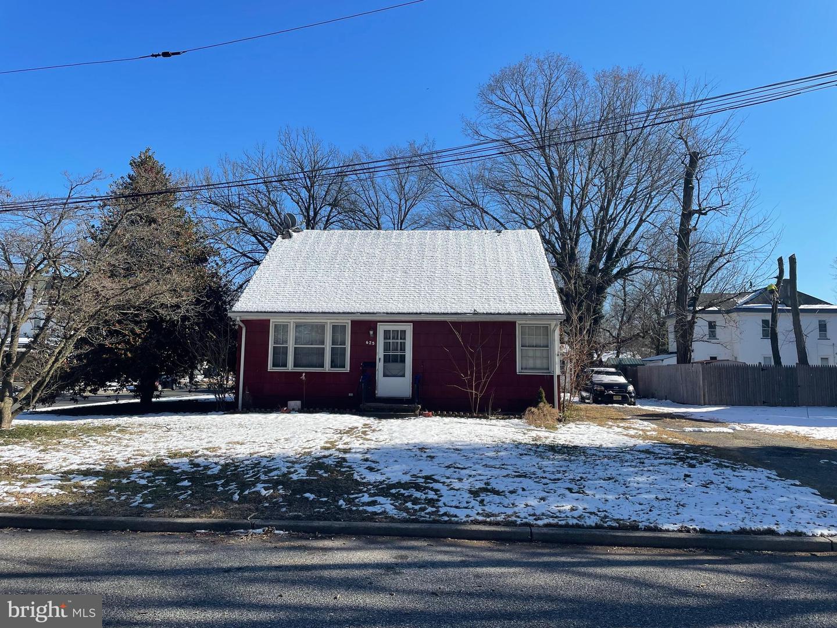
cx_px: 418
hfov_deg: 67.3
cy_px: 314
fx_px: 629
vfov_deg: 53.1
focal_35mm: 26
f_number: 1.6
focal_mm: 4.2
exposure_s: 1/3401
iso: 32
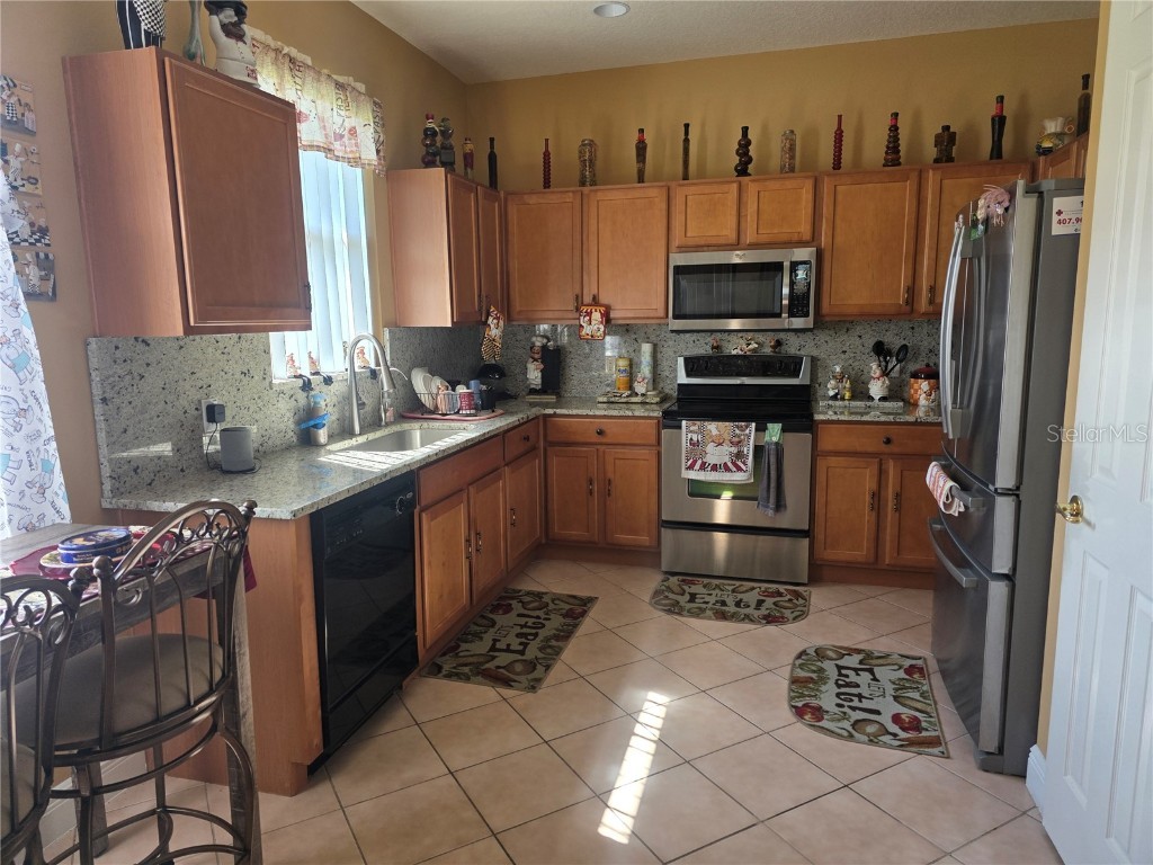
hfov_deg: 73.9
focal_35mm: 23
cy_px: 432
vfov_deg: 58.9
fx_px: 766
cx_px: 576
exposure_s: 1/180
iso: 80
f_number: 1.7
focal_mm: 6.3
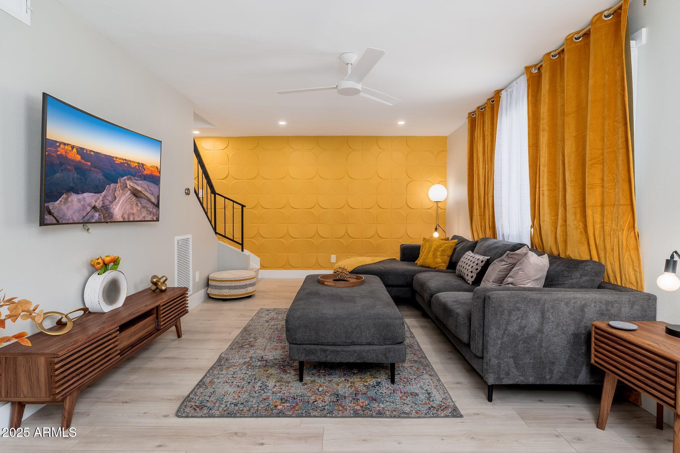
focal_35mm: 18
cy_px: 226
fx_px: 349
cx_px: 340
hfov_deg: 88.4
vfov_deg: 65.9
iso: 250
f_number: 8
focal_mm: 18.5
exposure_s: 1/250
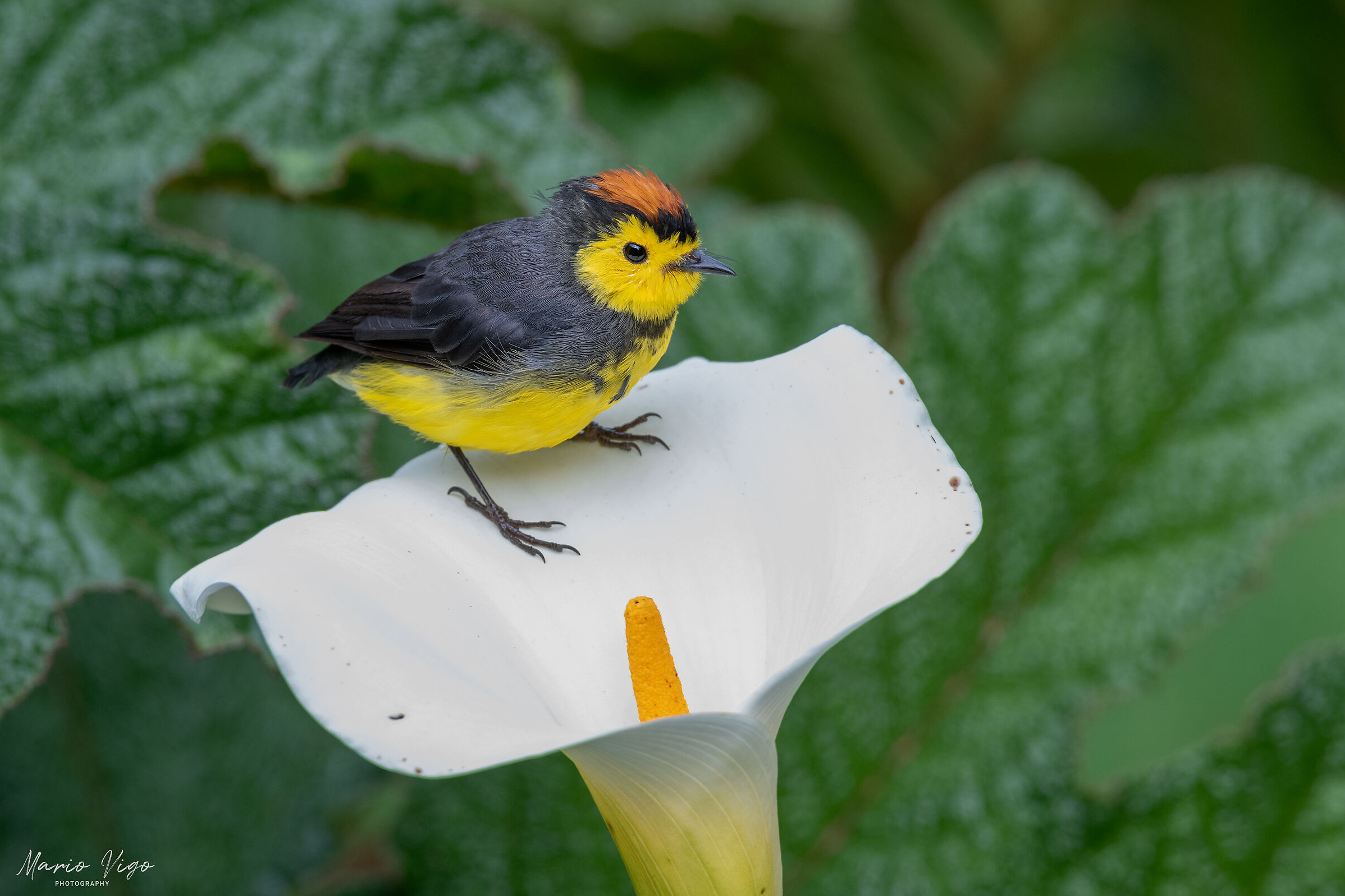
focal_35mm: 551
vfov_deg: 2.5
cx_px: 672
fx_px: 20583
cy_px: 448
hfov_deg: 3.7
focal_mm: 550
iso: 500
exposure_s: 1/250
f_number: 6.3
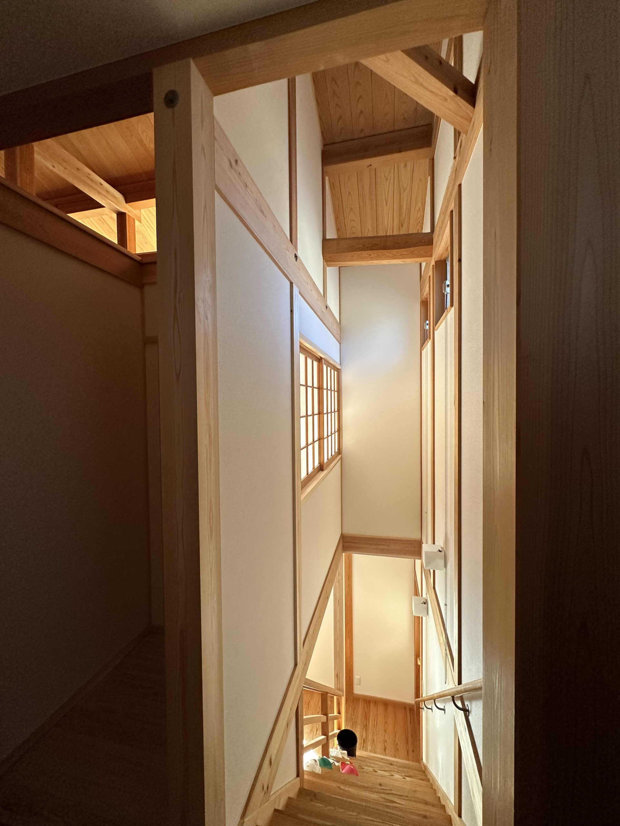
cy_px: 413
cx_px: 310
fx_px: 334
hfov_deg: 85.7
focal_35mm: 14
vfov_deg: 102.1
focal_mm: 2.22
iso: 160
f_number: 2.2
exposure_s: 1/99
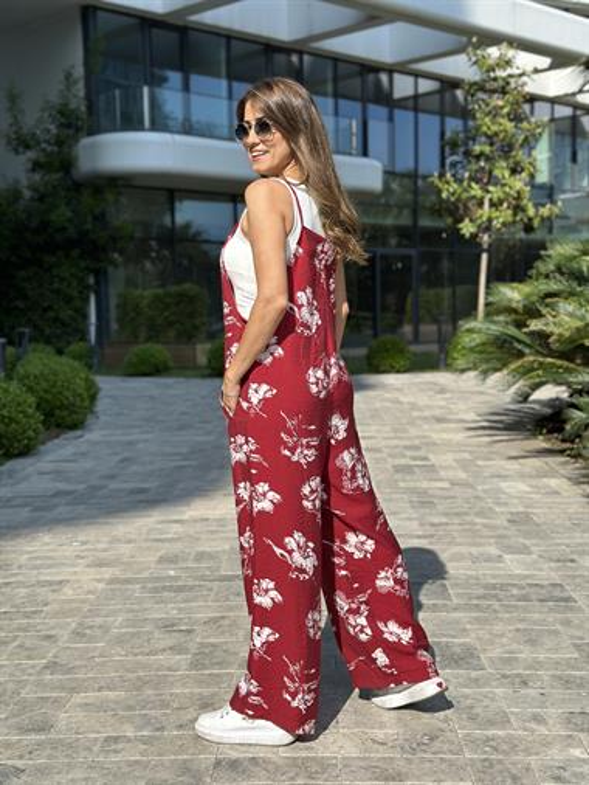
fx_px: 1088
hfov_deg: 30.3
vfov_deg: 39.6
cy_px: 392
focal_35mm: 48
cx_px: 294
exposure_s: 1/4184
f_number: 1.78
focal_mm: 6.86
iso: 100
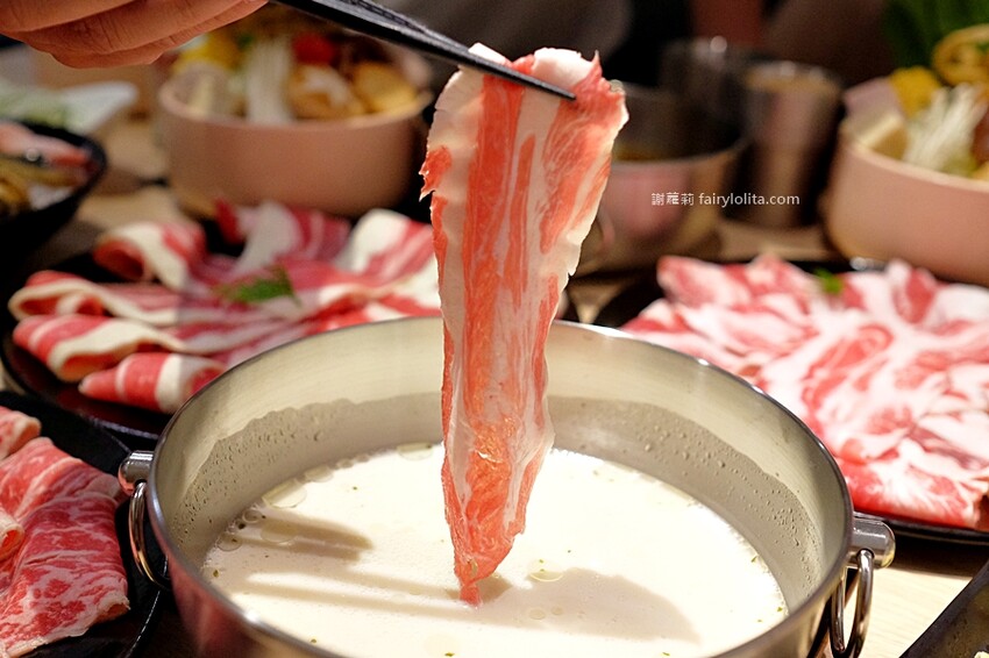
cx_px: 494
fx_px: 961
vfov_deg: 37.8
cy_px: 329
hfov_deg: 54.5
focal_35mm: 35
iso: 2000
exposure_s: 1/320
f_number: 2.8
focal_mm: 23
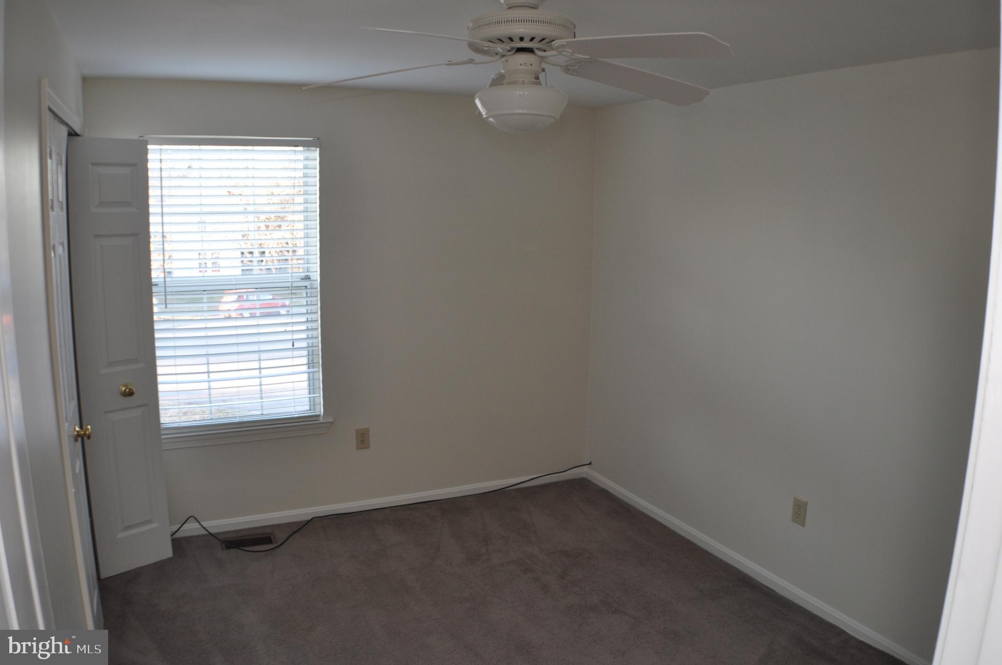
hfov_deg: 53.2
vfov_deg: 36.8
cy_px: 332
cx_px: 501
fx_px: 1001
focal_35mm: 36
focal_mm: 24
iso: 450
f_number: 4
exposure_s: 1/30
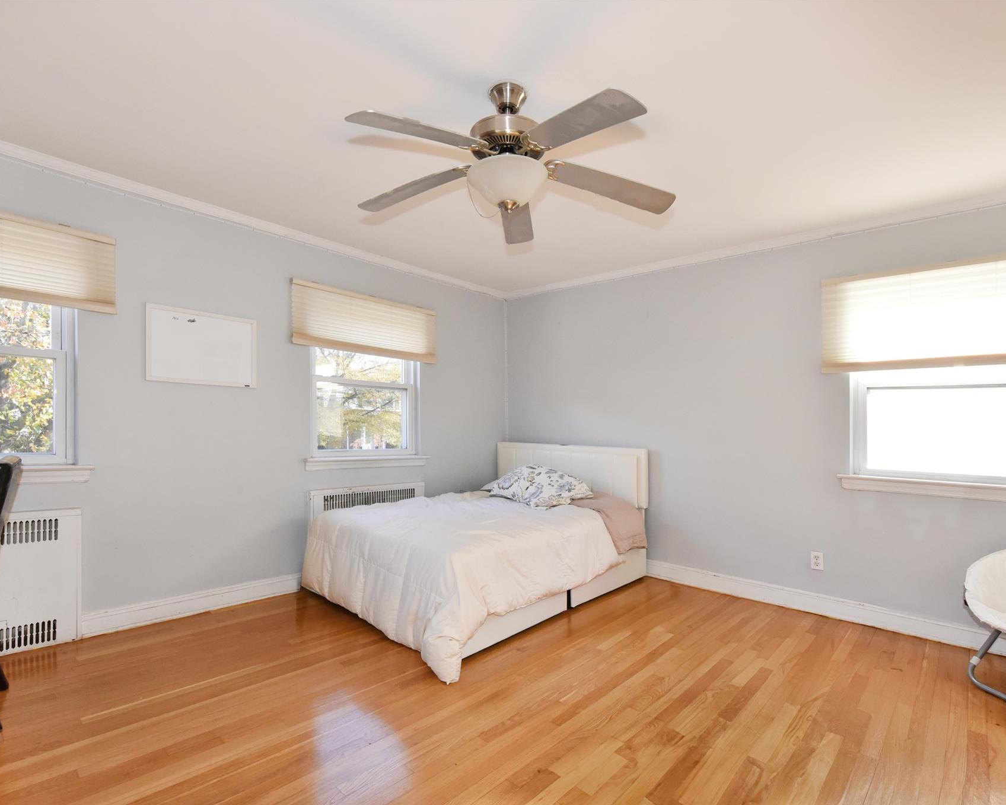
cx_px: 527
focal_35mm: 17
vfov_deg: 77.0
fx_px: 506
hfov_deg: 89.6
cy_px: 403
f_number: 13
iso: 2000
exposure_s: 1/100
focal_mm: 15
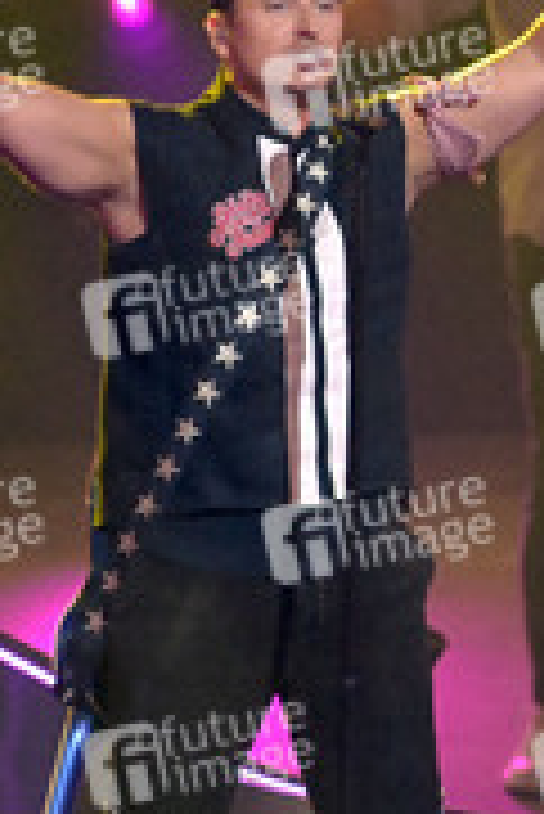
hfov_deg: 1.1
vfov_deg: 1.7
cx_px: 259
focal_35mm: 1246
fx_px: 28187
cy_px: 418
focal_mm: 500
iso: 16000
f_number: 5.6
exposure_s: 1/400
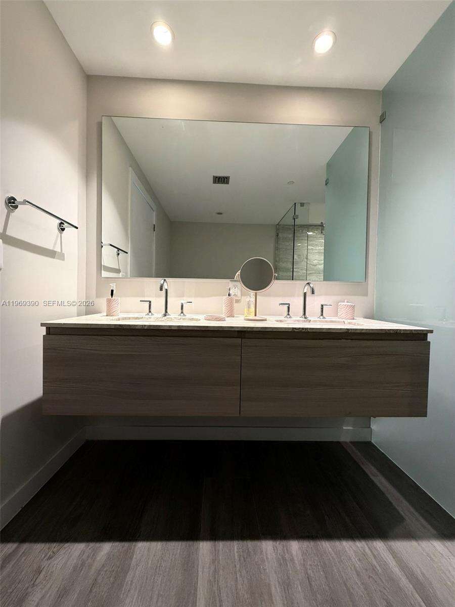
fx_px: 245
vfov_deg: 102.1
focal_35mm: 14
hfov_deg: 85.7
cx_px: 228
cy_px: 304
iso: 400
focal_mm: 2.22
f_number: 2.2
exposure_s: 1/60
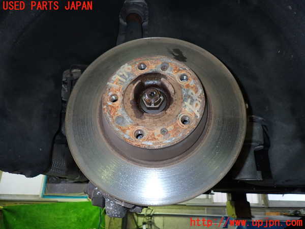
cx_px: 152
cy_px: 114
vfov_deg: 54.9
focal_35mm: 25
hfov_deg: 69.4
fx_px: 220
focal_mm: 4.5
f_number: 2
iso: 200
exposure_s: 1/30
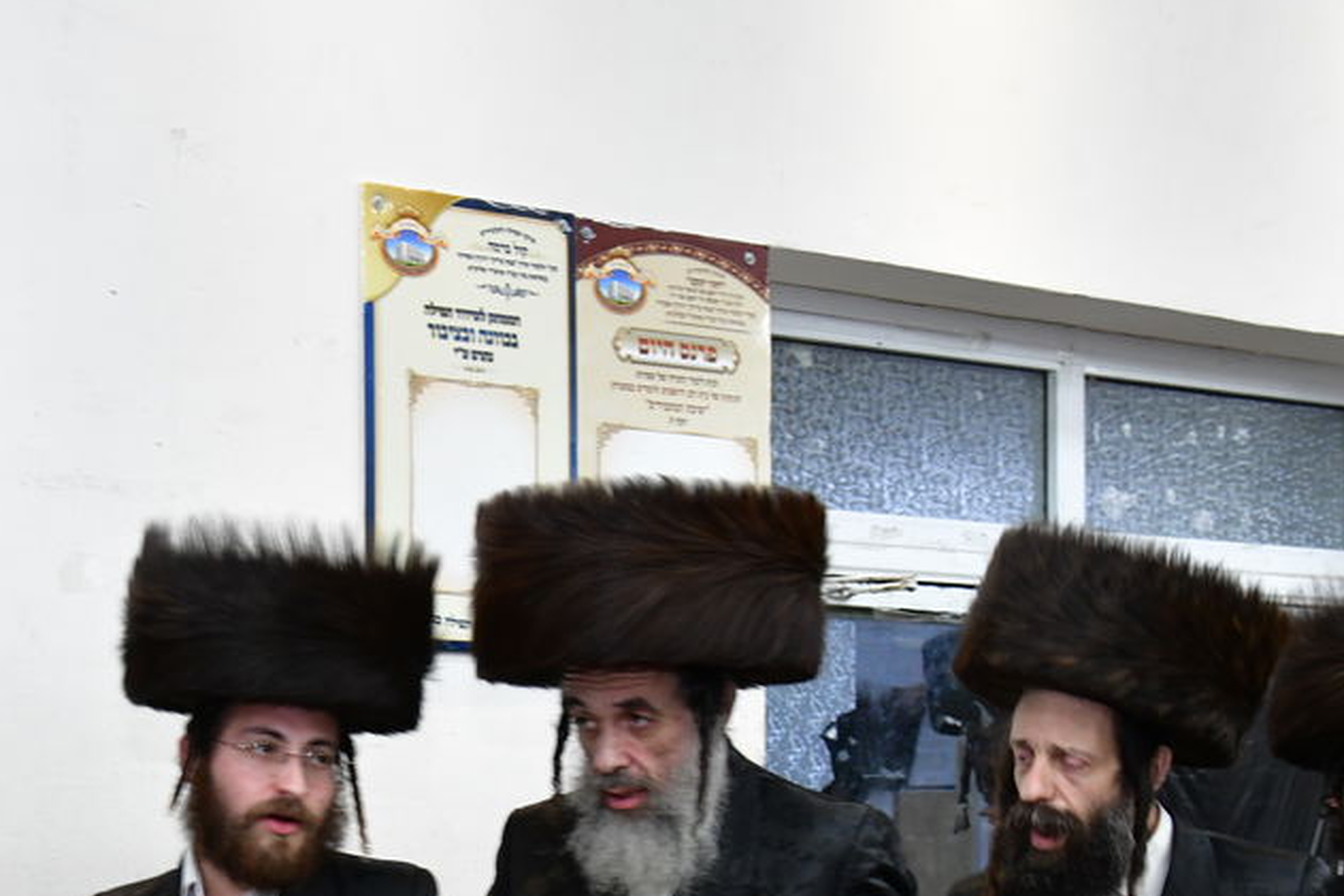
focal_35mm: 71
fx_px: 2651
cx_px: 315
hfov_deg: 28.0
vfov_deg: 18.6
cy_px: 933
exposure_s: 1/100
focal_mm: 32
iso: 2000
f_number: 5.6
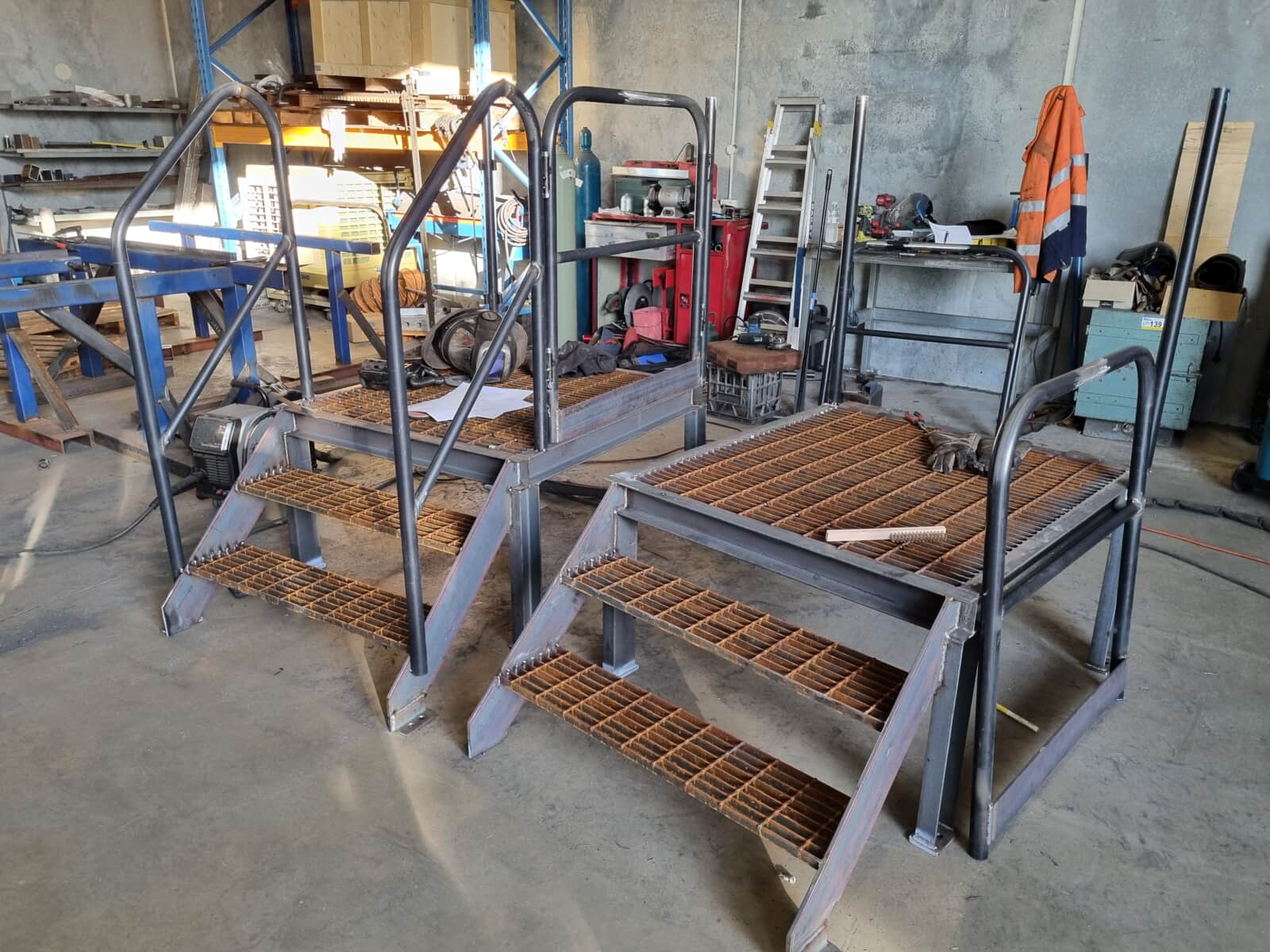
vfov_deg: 53.1
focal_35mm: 26
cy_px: 476
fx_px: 954
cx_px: 635
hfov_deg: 67.3
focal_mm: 5.4
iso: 200
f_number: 1.8
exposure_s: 1/100
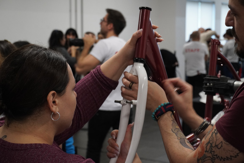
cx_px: 122
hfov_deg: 28.7
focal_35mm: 70
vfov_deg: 19.3
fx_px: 478
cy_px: 82
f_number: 5.6
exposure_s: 1/100
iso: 2000
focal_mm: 47
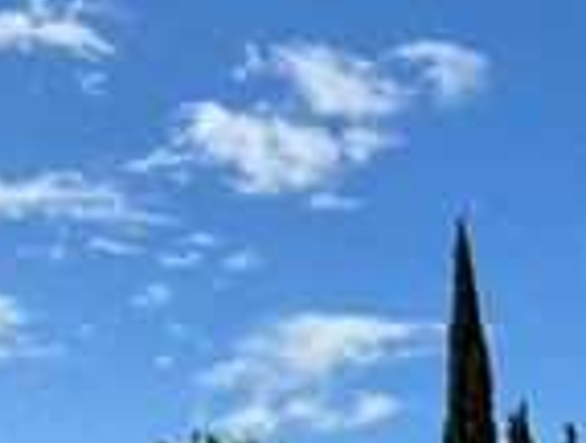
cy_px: 587
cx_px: 672
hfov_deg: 18.7
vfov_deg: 14.2
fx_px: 1697
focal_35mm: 100
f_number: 2.2
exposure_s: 1/2494
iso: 50
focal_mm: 2.22
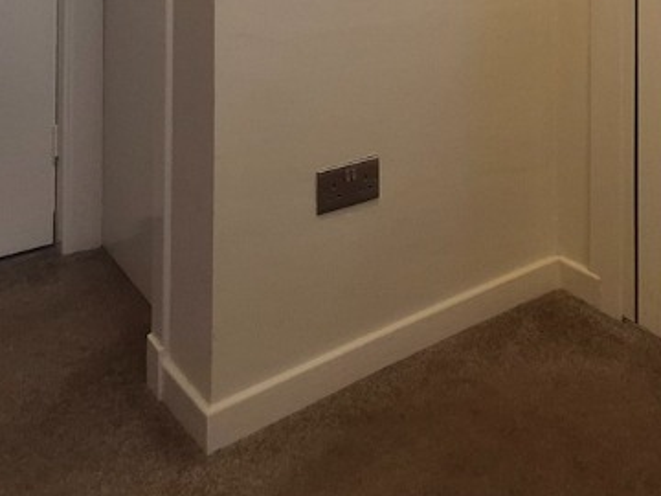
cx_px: 426
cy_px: -118
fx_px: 707
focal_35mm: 37
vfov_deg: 31.5
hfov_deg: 49.5
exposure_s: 1/50
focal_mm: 1.74
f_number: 2.2
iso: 100
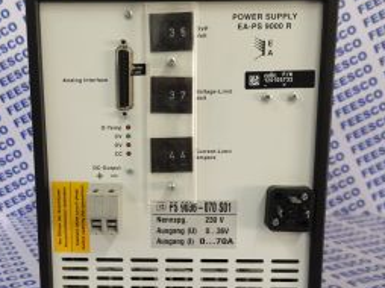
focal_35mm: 41
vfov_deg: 34.9
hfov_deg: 45.6
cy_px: 183
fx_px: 456
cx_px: 159
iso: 320
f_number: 1.8
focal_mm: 5.58
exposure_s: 1/25.7
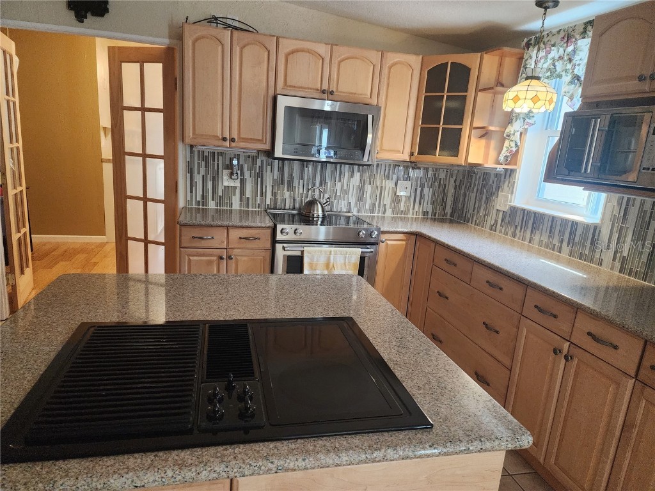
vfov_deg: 58.9
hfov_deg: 73.9
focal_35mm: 23
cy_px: 246
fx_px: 435
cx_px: 328
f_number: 1.8
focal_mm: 6.4
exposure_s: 1/120
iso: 800
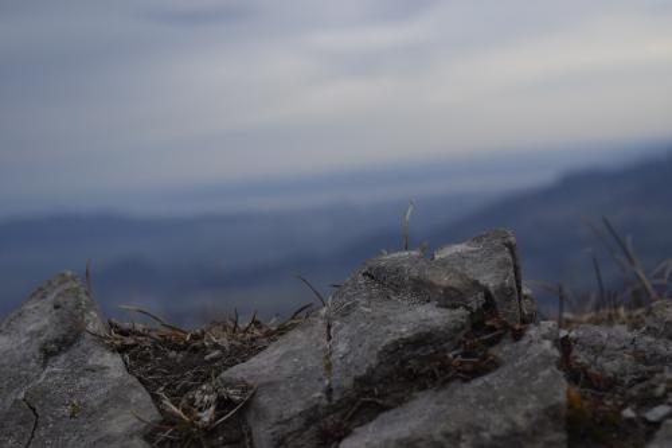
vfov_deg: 16.5
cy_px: 224
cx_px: 336
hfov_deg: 24.6
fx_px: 1539
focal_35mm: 82
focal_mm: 55
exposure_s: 1/4000
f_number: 8
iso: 1600
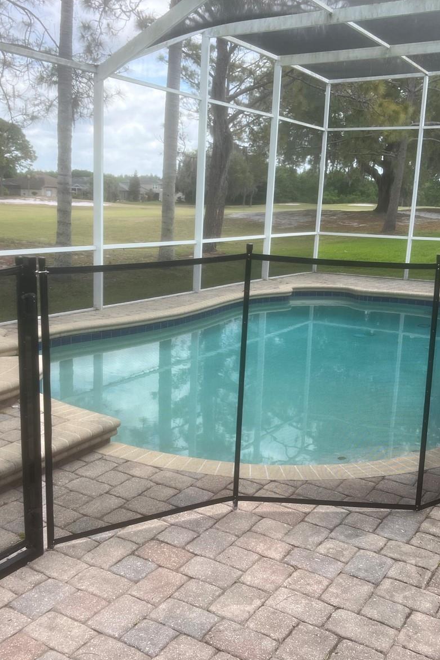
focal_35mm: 37
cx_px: 189
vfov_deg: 51.9
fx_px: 678
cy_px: 337
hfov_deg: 35.9
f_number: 1.5
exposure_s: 1/982
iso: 50
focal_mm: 5.7
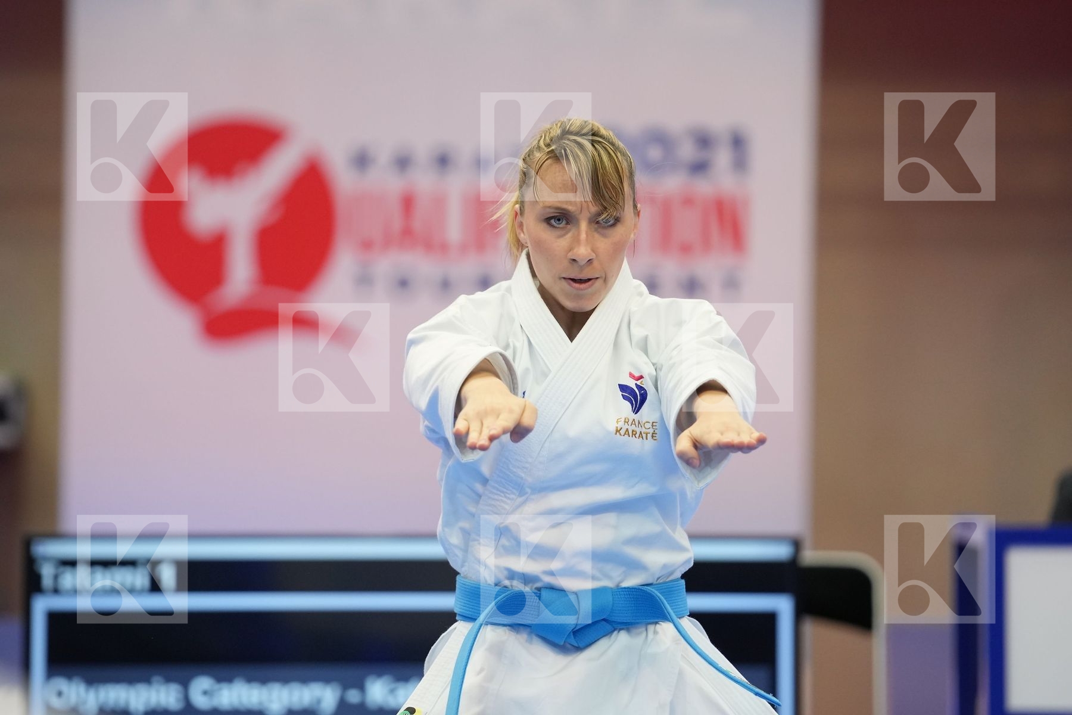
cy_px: 358
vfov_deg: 4.6
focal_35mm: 300
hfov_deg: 6.9
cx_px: 536
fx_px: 8933
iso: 1000
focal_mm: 200
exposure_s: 1/500
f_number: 2.8
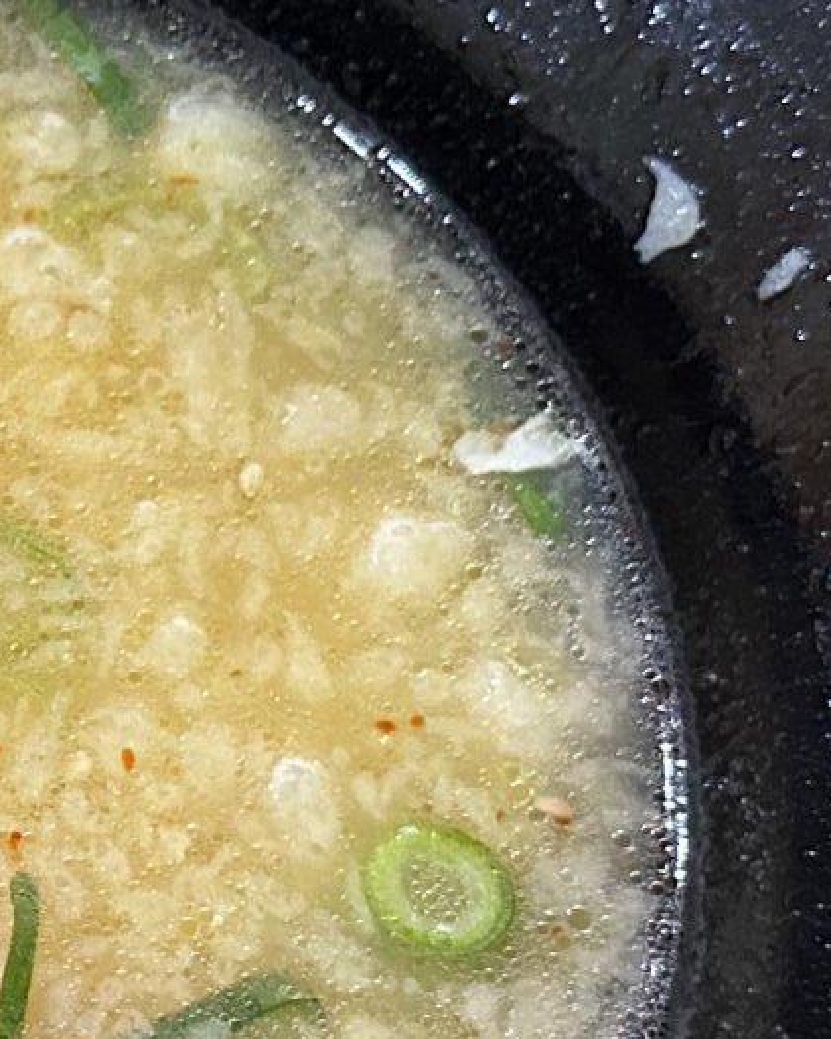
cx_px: -332
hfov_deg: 13.0
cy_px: 664
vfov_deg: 16.8
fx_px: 3504
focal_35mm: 114
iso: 640
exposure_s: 1/60
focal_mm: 6.86
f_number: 1.78
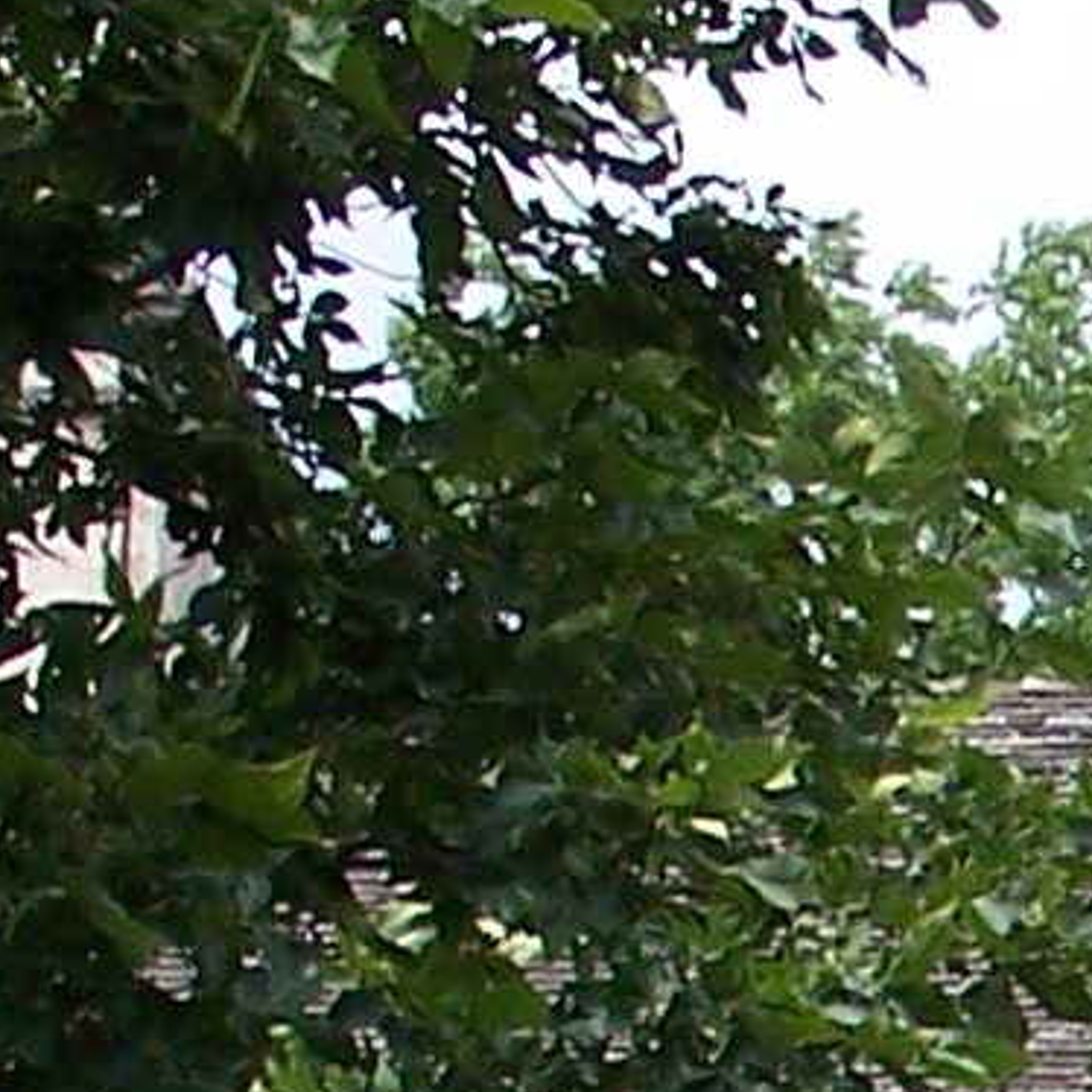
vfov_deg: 6.1
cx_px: 2327
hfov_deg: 6.1
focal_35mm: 278
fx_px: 9922
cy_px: 2161
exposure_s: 1/500
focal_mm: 8.5
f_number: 4.5
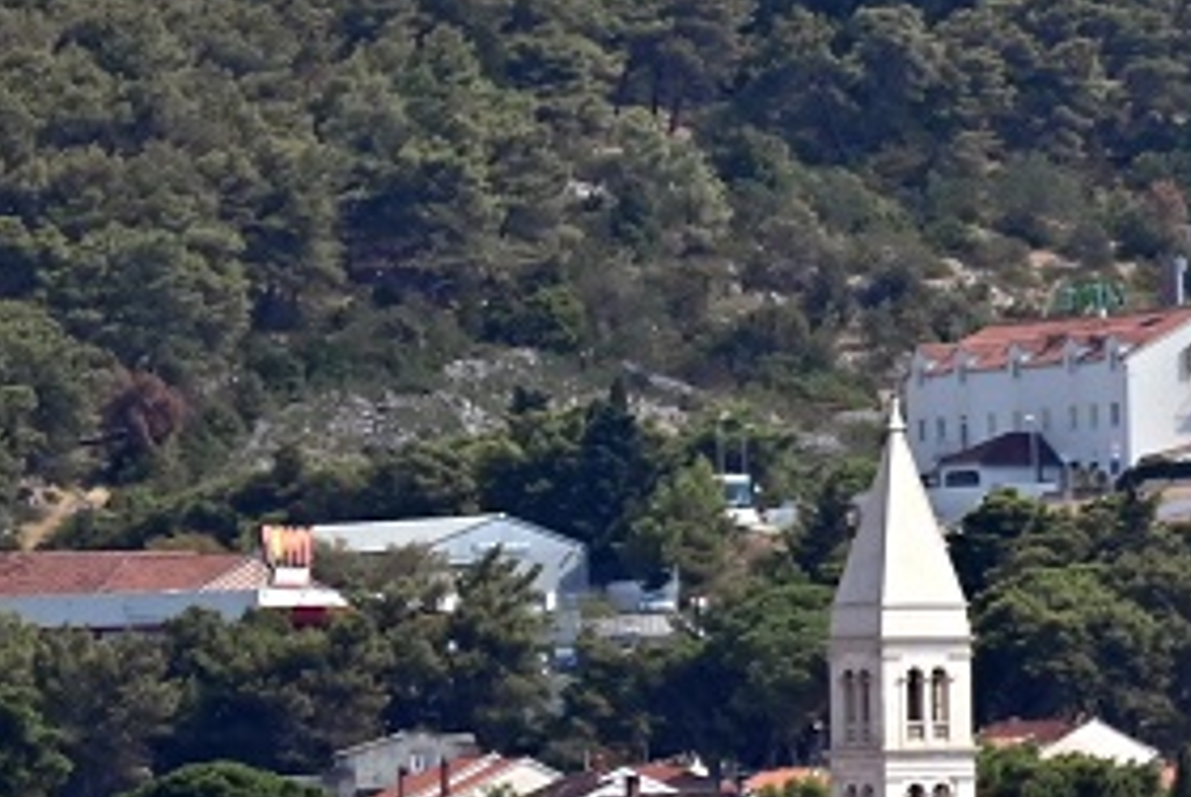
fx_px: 38846
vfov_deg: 1.2
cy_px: -180
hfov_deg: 1.8
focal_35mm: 1173
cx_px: 2467
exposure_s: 1/2500
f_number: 5.3
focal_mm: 220
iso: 250
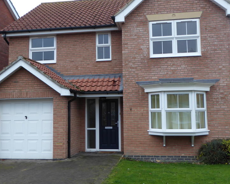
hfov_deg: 45.8
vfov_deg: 37.3
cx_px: 112
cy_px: 89
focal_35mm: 40
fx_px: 272
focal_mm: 5
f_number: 3.5
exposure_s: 1/80
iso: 80
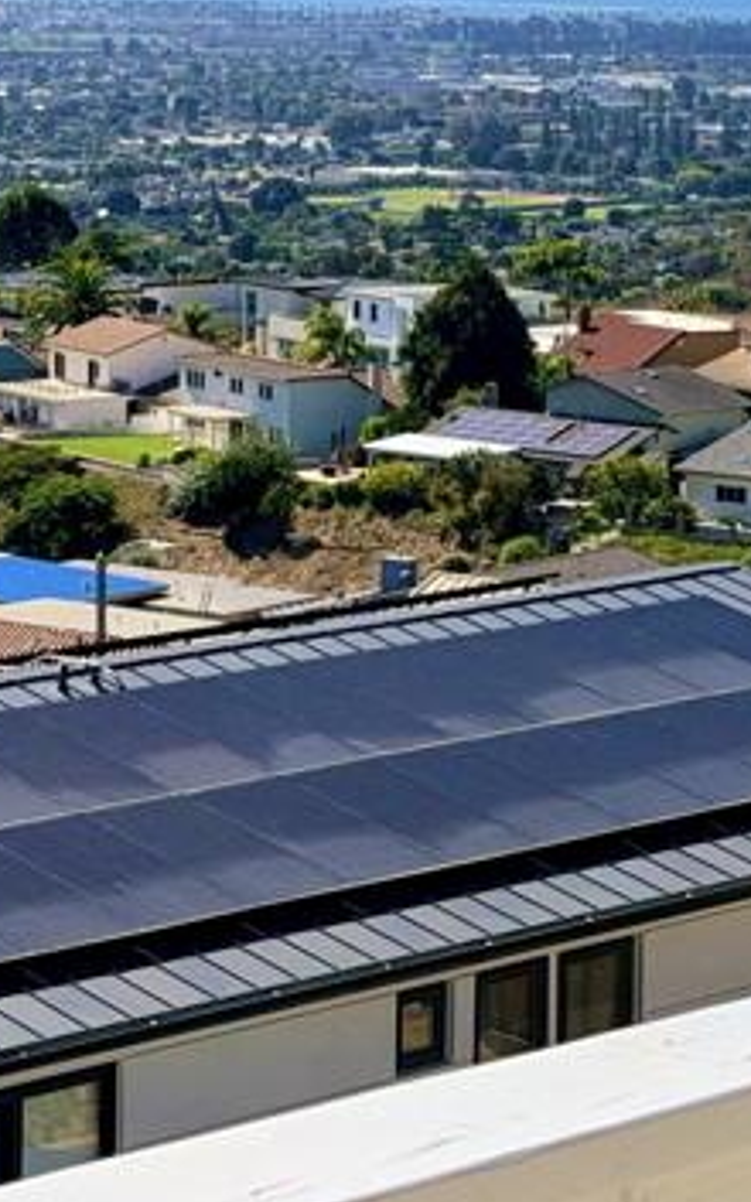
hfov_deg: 8.9
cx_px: 440
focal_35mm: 148
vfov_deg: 13.9
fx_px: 4847
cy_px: 27
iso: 80
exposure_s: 1/9901
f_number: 1.78
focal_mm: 6.76
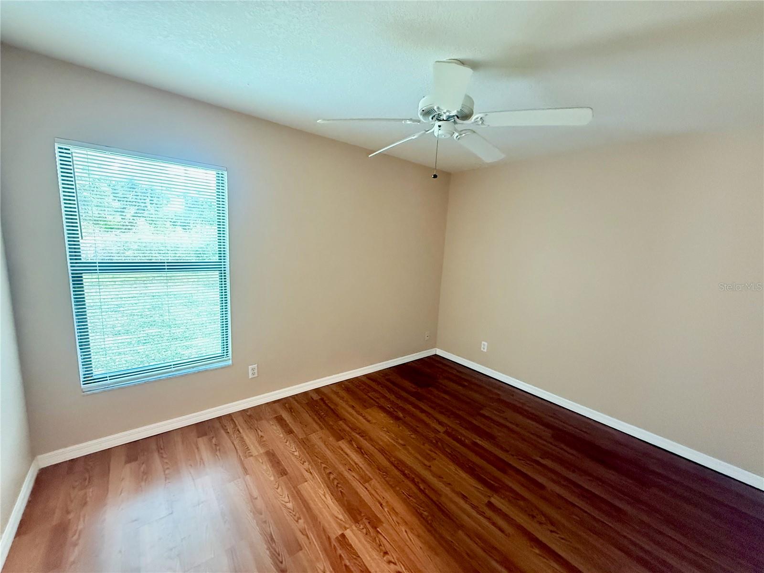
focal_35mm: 14
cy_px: 286
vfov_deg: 85.7
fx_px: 309
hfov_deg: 102.1
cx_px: 382
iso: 640
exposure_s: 1/60
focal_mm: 2.22
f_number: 2.2
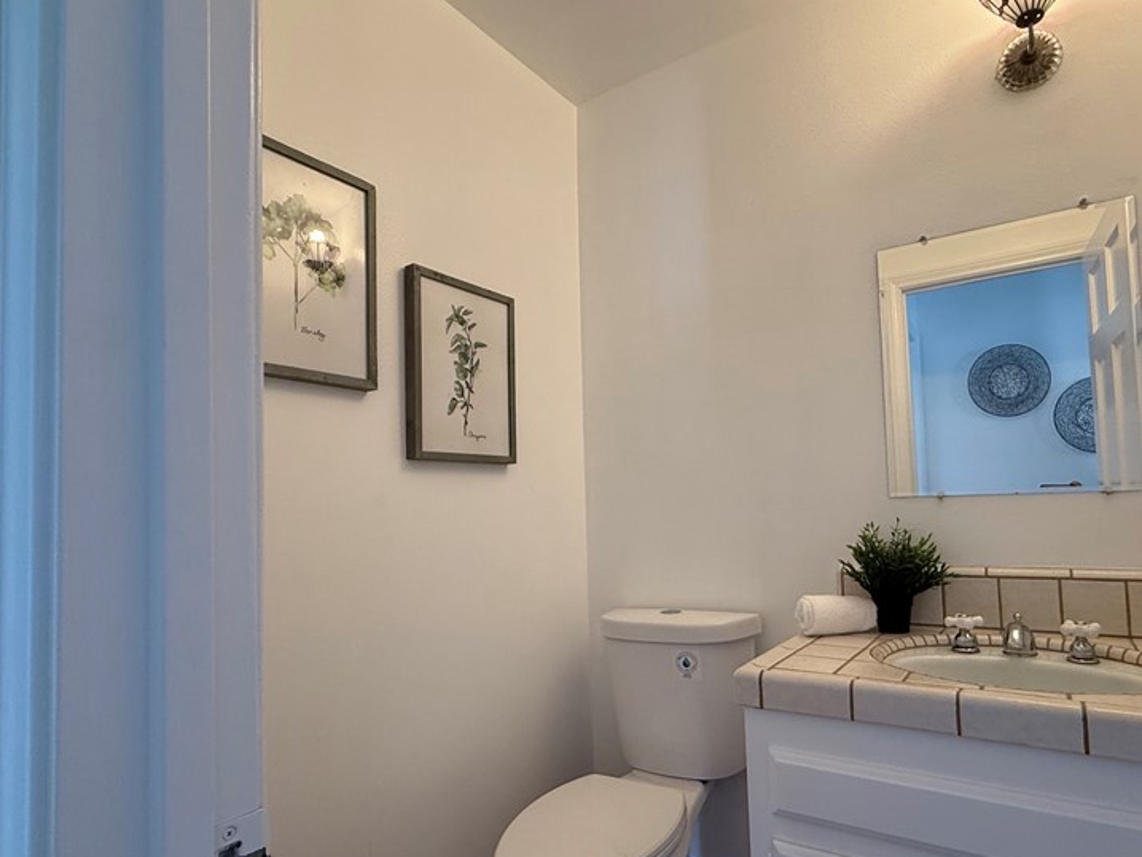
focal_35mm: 20
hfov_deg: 81.4
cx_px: 639
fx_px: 660
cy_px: 470
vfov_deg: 65.8
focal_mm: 2.22
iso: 200
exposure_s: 1/60
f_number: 2.2
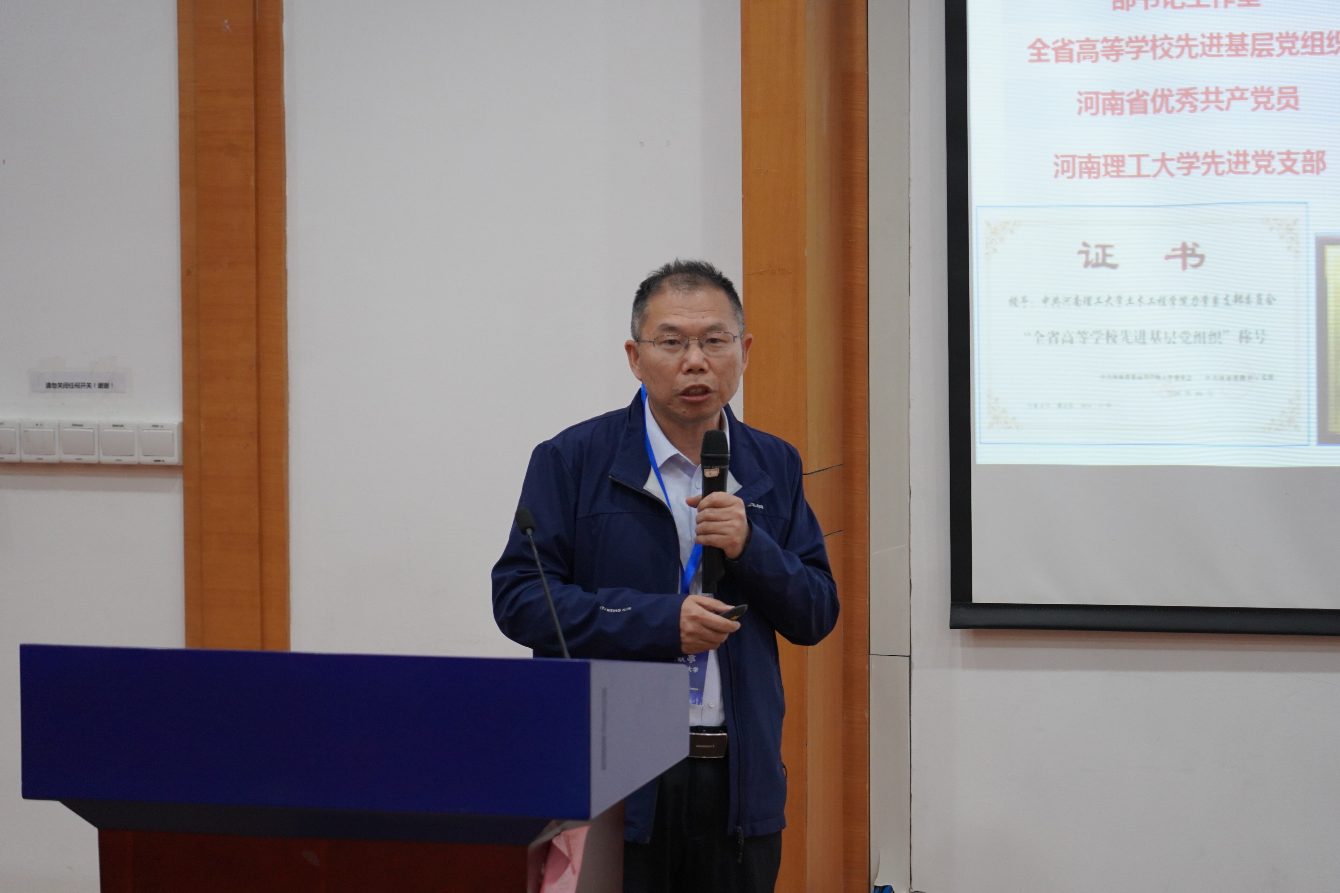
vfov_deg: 13.0
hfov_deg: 19.5
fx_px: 3908
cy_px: 446
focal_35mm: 105
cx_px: 670
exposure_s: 1/160
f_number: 4
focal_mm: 105
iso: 2500
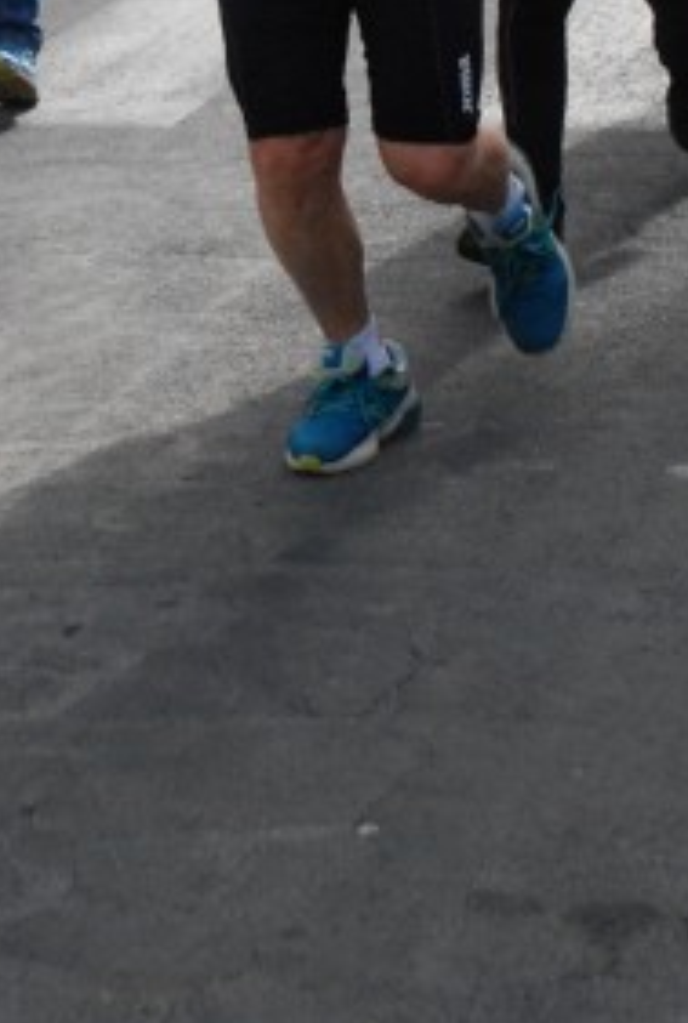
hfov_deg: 8.6
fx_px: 4558
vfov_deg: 12.6
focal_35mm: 160
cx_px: 180
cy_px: -29
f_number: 5.6
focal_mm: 50
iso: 1000
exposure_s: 1/1600
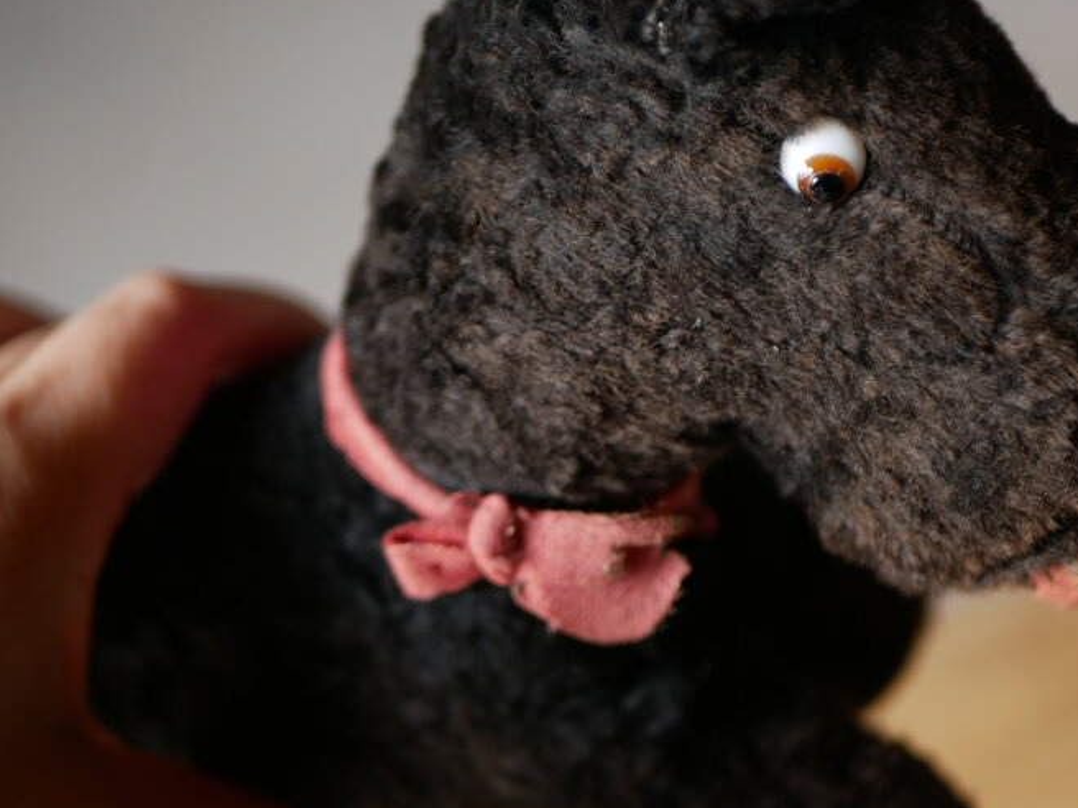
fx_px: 2024
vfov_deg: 22.6
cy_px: 348
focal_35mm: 65
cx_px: 699
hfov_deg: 29.7
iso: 200
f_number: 1.7
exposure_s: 1/100
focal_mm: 25
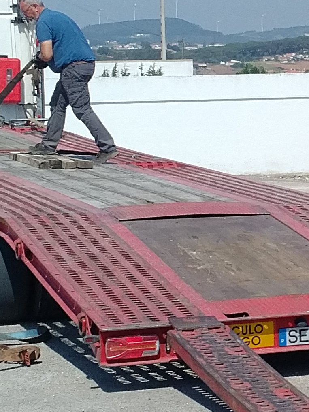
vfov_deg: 15.2
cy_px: 160
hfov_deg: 10.7
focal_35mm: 130
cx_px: 556
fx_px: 1547
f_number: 2.2
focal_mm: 4.75
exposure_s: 1/1913
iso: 50
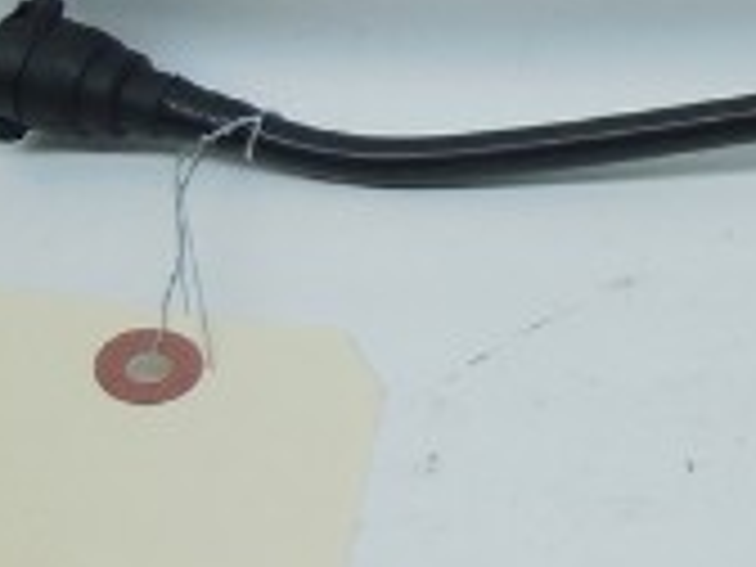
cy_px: -32
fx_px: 2075
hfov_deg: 18.0
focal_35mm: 95
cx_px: 1202
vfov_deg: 15.2
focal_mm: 4.5
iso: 125
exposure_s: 1/160
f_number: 3.1
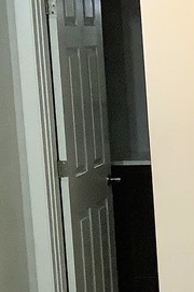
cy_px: 205
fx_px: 989
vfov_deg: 16.7
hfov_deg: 9.8
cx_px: 476
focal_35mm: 122
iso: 320
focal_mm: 3.3
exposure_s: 1/60
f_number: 2.4
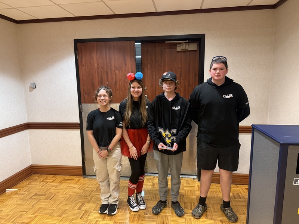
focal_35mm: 24
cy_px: 112
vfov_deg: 56.8
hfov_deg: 71.6
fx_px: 207
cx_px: 150
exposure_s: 1/60
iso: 400
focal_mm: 6.76
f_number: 1.78
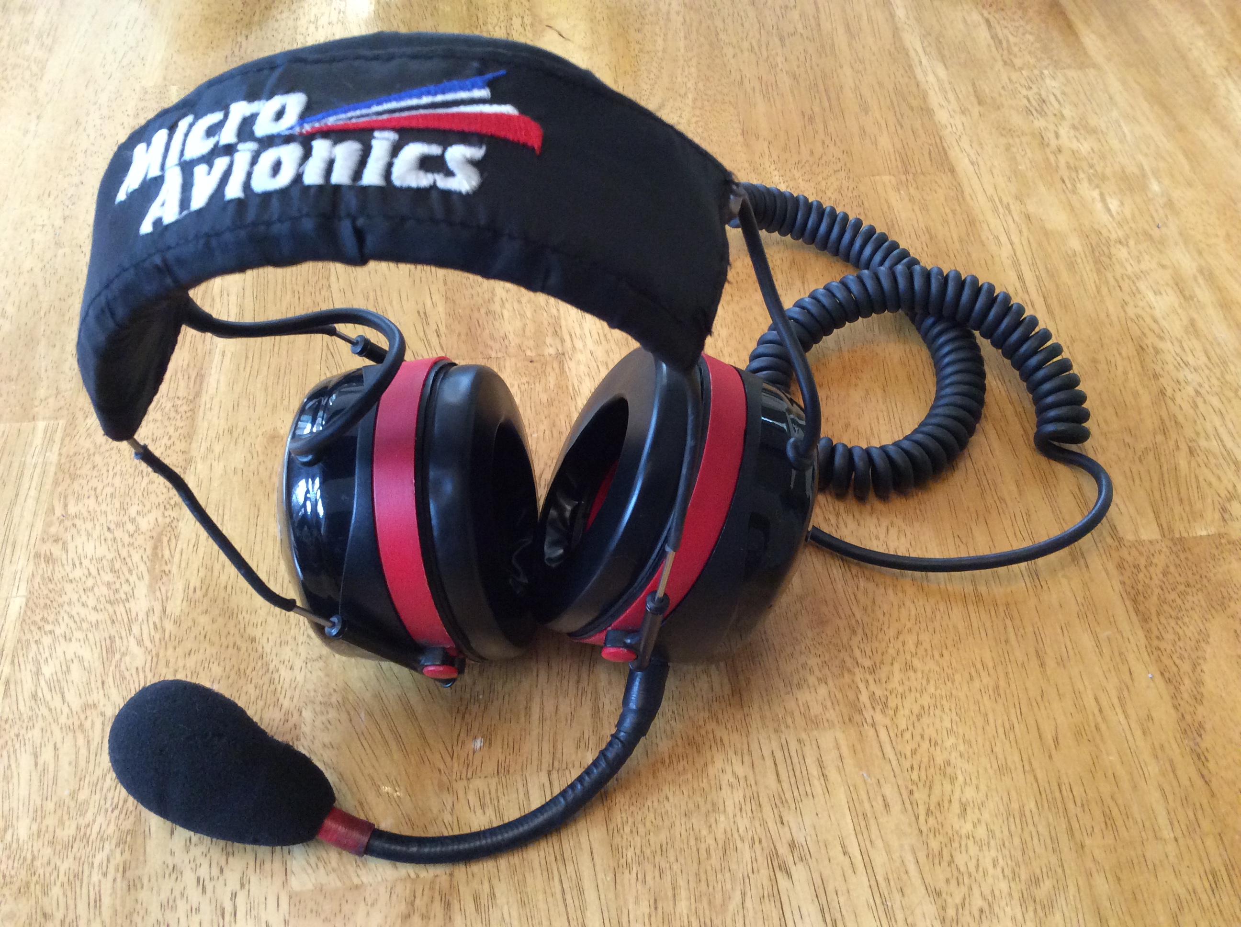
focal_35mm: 32
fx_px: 1146
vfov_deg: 44.1
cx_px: 620
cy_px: 464
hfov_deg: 56.9
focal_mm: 3.3
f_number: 2.4
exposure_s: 1/25
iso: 160
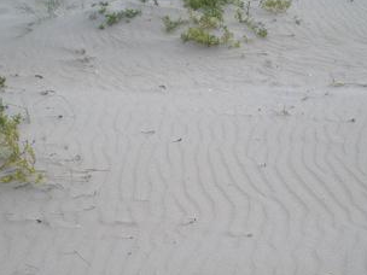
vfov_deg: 22.0
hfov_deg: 29.3
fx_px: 700
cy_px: 209
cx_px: 219
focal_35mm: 66
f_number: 3.1
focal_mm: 6.3
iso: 400
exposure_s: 1/25
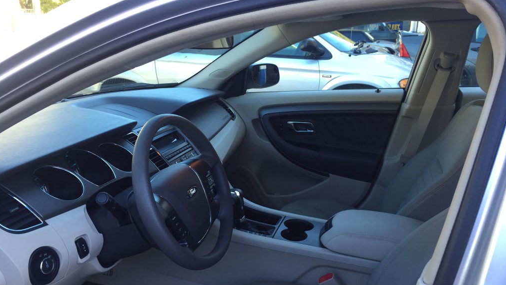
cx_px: 252
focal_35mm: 32
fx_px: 429
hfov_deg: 61.0
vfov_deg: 36.6
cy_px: 171
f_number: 2.2
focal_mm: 4.15
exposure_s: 1/120
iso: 50
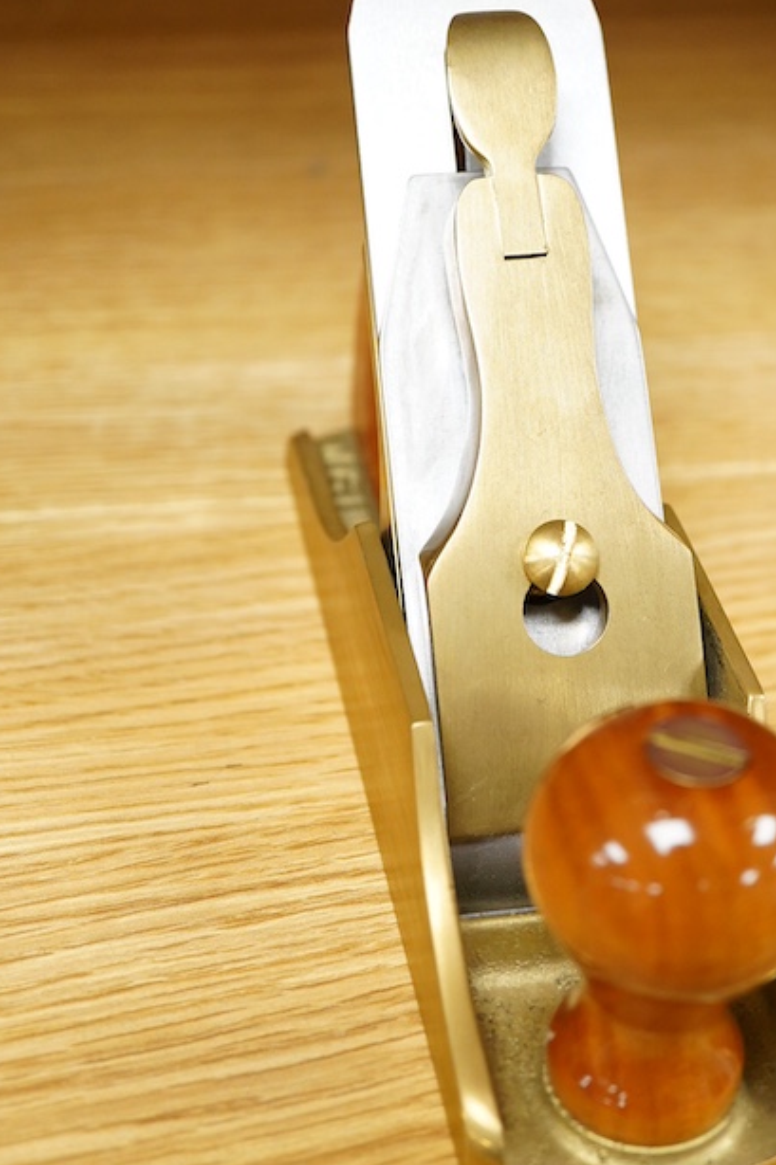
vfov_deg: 30.5
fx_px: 2135
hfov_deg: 20.5
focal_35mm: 66
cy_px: 501
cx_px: 543
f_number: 3.5
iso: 1250
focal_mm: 30
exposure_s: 1/125
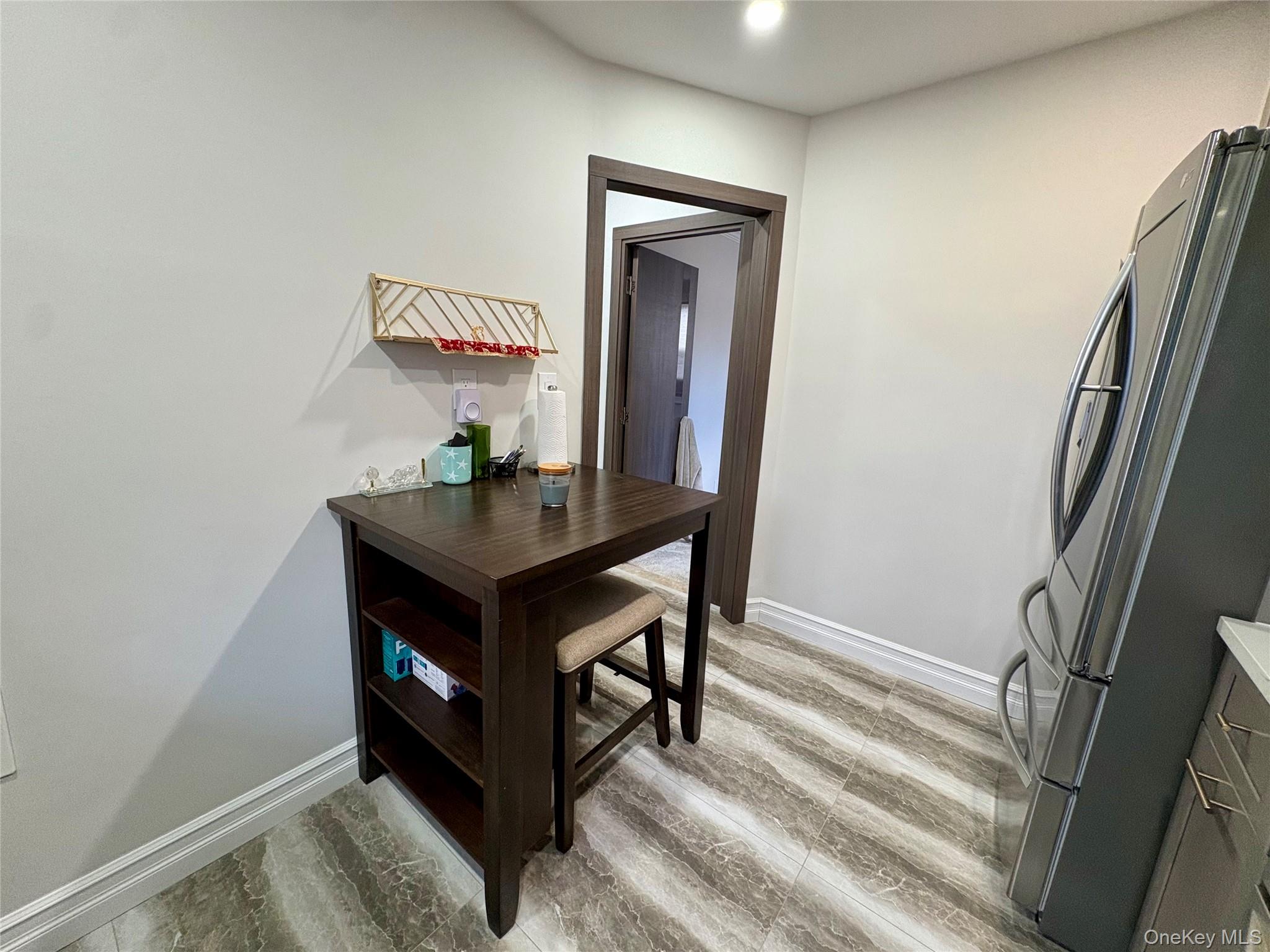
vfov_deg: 85.7
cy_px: 476
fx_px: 514
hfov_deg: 102.1
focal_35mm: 14
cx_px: 635
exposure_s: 1/60
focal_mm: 2.22
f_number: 2.2
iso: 250
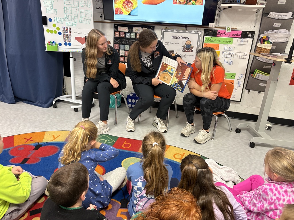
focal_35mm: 26
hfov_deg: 67.3
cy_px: 110
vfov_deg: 53.1
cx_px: 147
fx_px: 221
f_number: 1.6
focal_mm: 5.96
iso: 250
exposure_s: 1/60
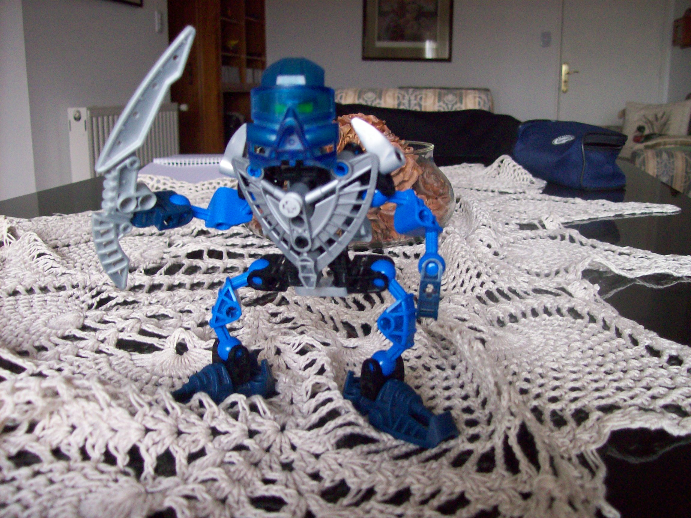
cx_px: 346
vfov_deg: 39.7
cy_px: 259
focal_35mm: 36
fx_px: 719
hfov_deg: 51.4
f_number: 2.7
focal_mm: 6
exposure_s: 1/10.6
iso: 160
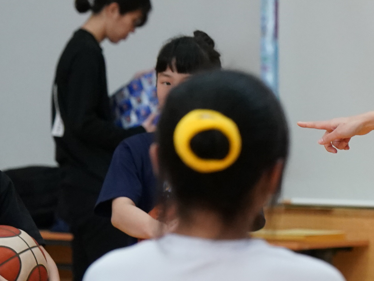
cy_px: 376
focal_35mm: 440
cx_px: 655
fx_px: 4754
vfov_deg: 3.4
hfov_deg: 4.5
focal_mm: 125
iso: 4000
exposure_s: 1/640
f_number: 5
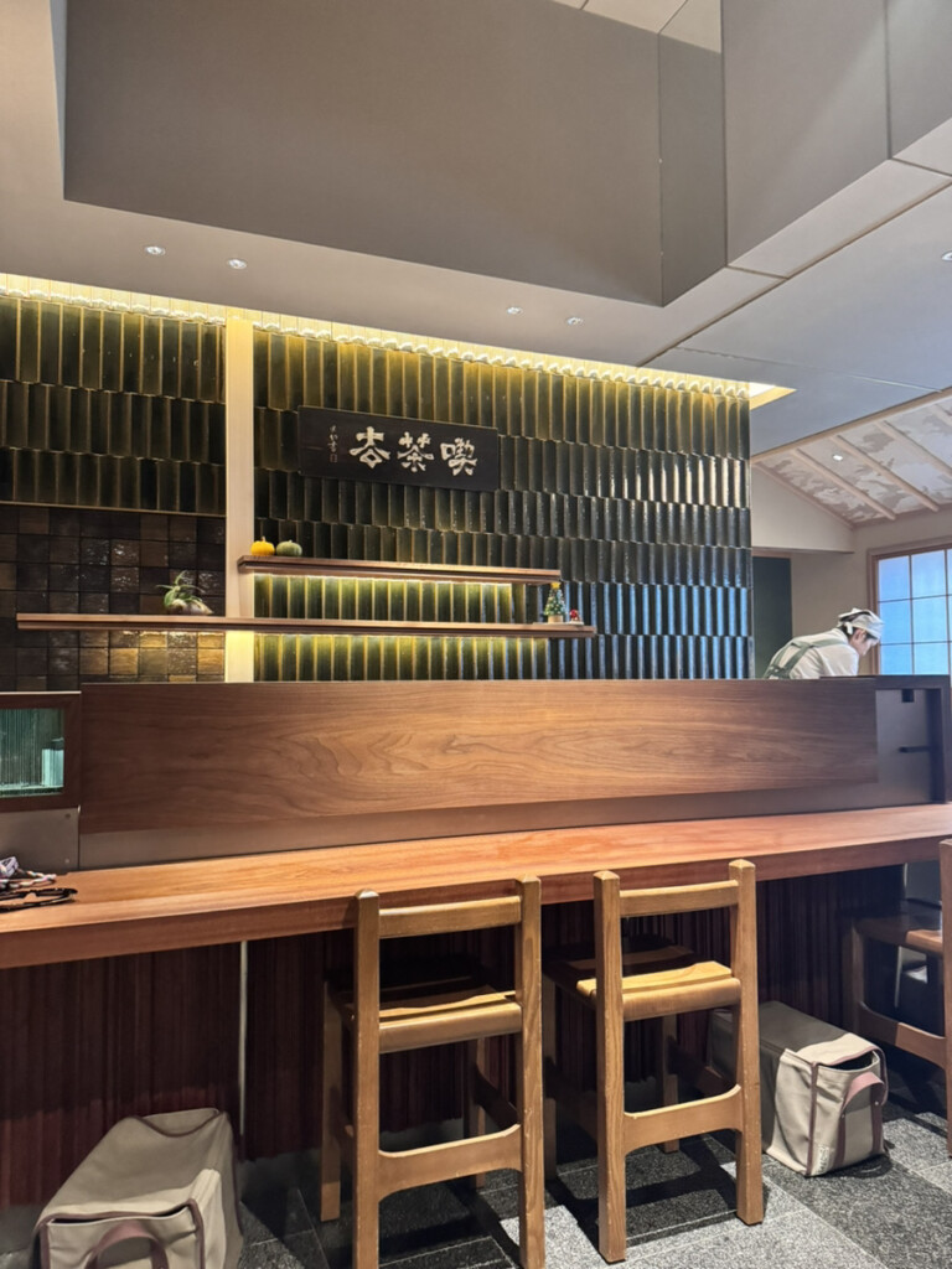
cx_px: 476
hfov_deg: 56.8
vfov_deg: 71.6
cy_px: 634
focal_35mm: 24
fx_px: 880
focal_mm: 6.76
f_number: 1.78
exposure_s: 1/33
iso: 1000
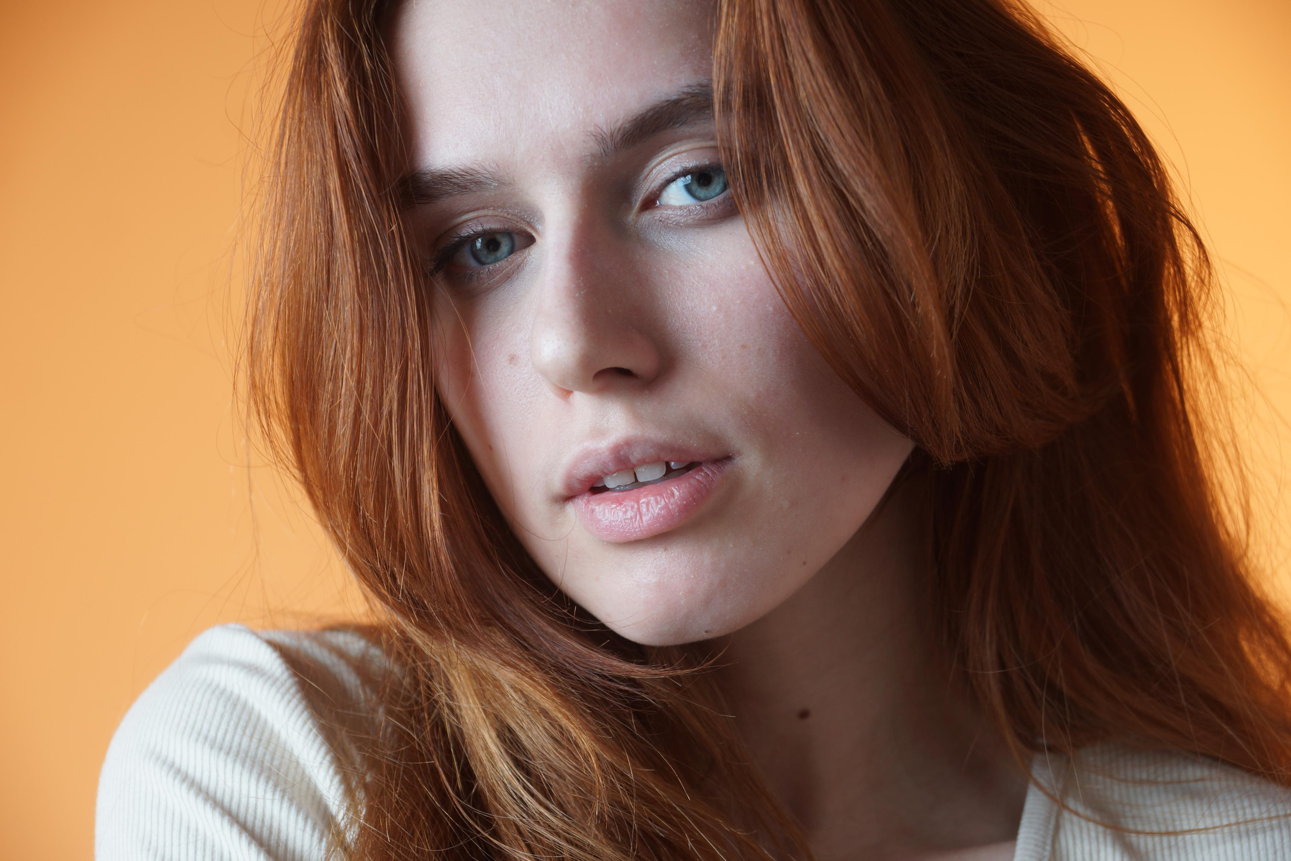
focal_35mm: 90
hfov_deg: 22.6
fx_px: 3227
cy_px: 430
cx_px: 646
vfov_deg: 15.2
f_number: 5
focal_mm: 60
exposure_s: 1/160
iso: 100
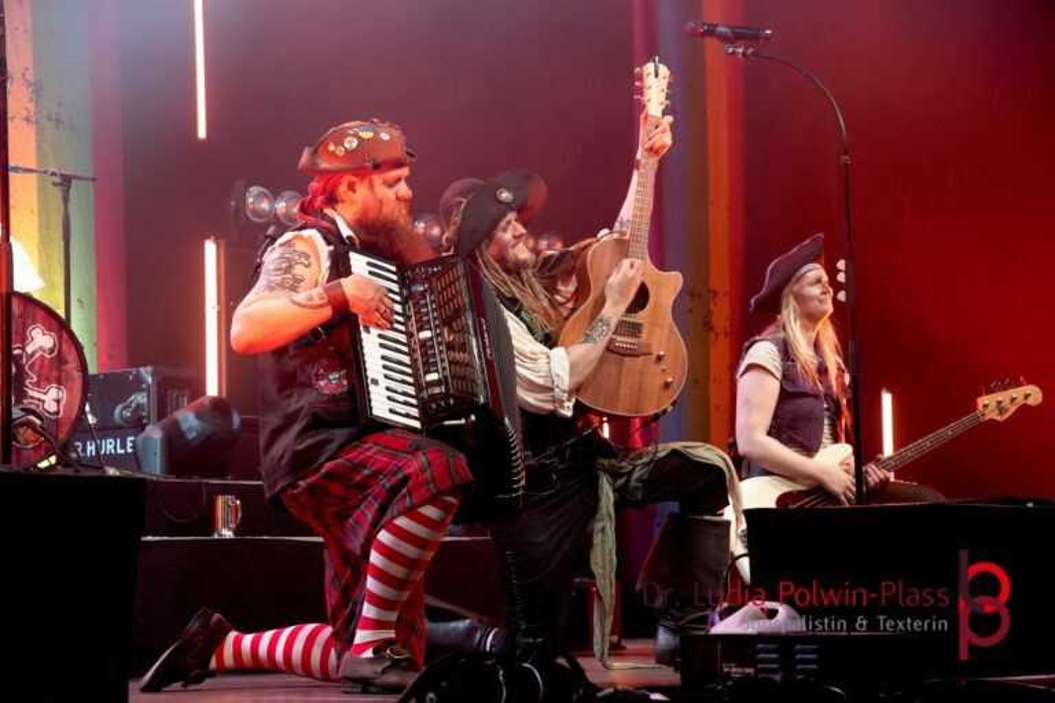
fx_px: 2461
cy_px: 352
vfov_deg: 16.3
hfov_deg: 24.2
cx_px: 528
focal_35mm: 84
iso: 4000
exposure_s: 1/160
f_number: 4.5
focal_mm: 56
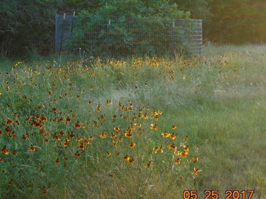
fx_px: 638
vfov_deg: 17.8
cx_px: 110
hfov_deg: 23.5
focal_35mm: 83
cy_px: 100
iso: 100
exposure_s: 1/25
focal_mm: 12
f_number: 5.5
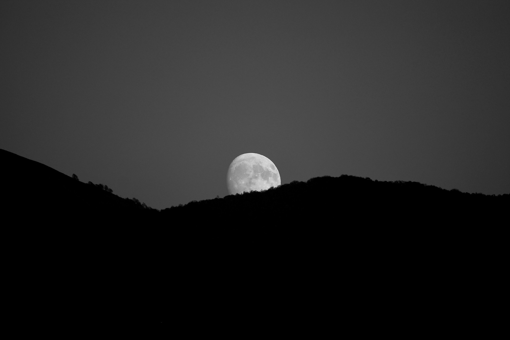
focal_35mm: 450
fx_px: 6375
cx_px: 255
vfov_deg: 3.1
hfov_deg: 4.6
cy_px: 170
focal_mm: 300
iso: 100
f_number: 4
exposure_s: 1/200
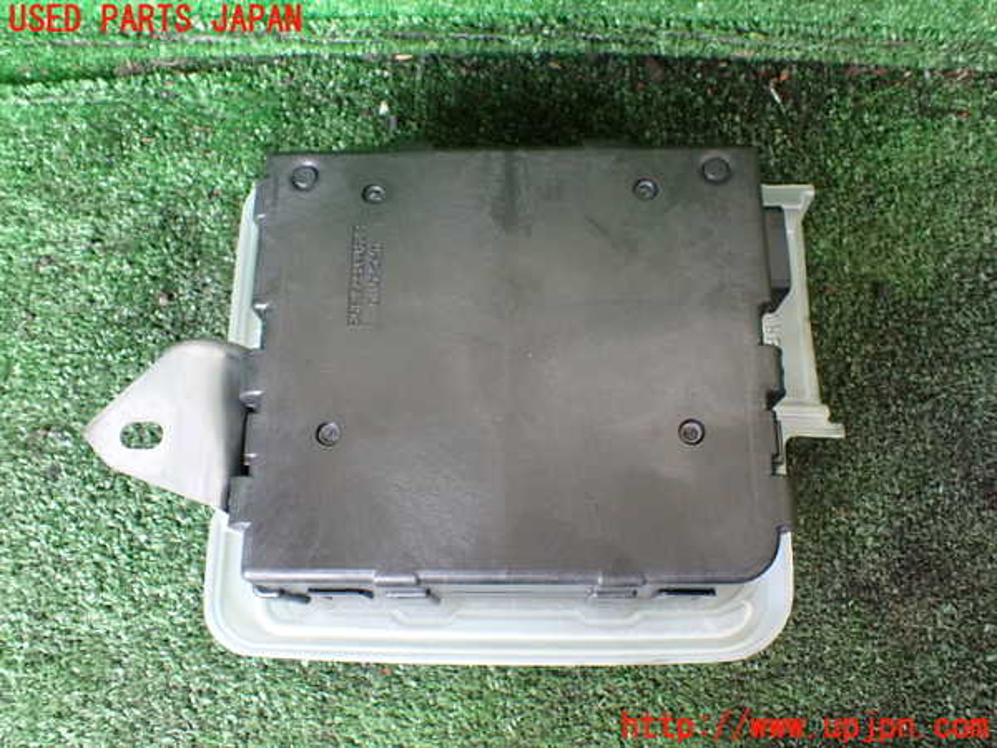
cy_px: 374
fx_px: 864
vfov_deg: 46.8
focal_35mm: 30
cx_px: 498
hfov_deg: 60.0
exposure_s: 1/60
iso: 800
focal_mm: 5.4
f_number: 2.3
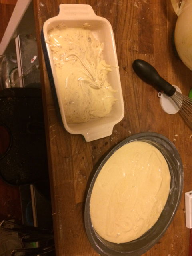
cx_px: 96
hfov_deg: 48.2
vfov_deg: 61.7
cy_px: 128
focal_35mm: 29
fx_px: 214
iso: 400
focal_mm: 4.15
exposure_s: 1/15
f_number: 2.2
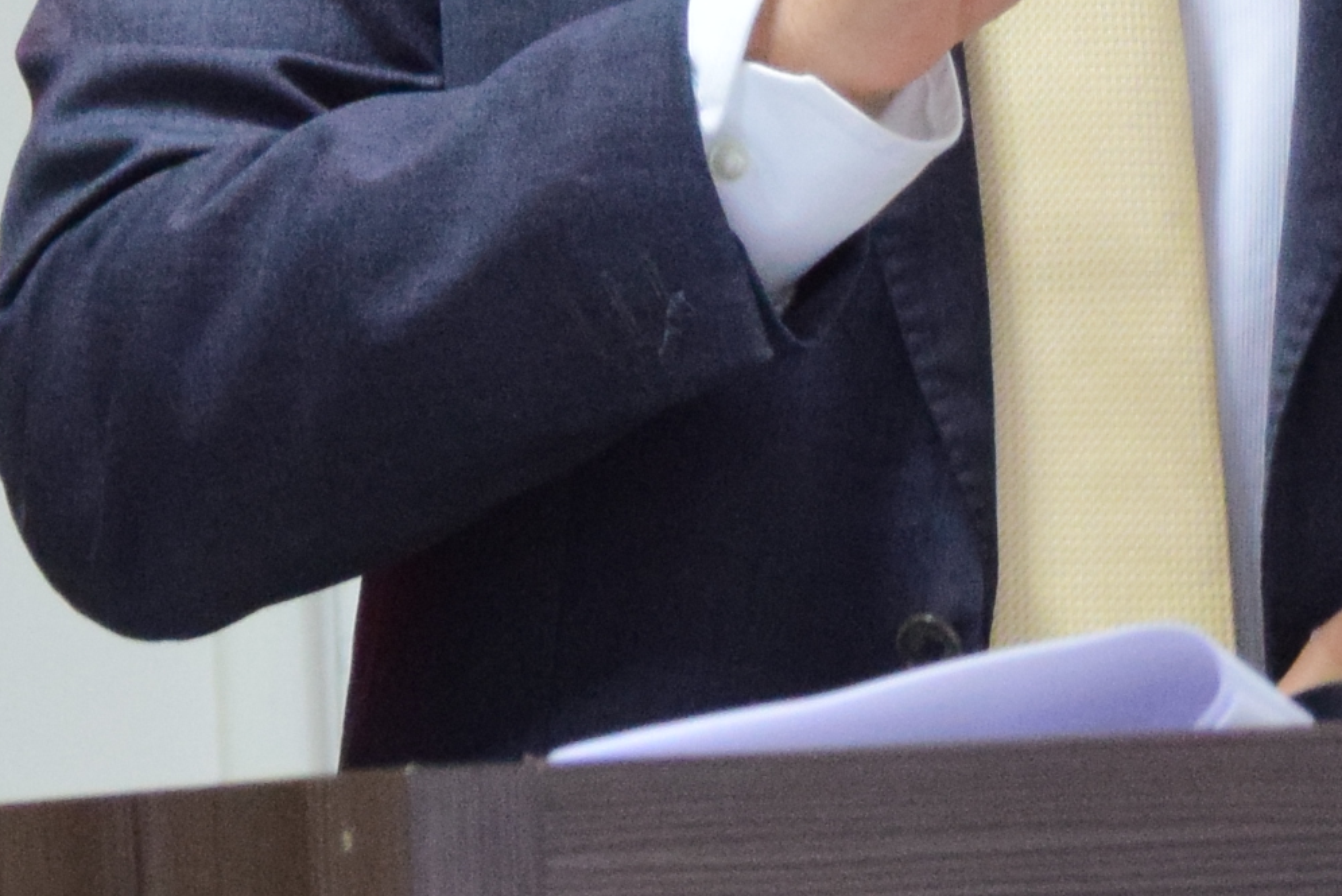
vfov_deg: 1.6
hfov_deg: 2.4
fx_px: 31559
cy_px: -388
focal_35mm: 846
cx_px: 635
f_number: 5.6
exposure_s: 1/60
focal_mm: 125
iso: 1600
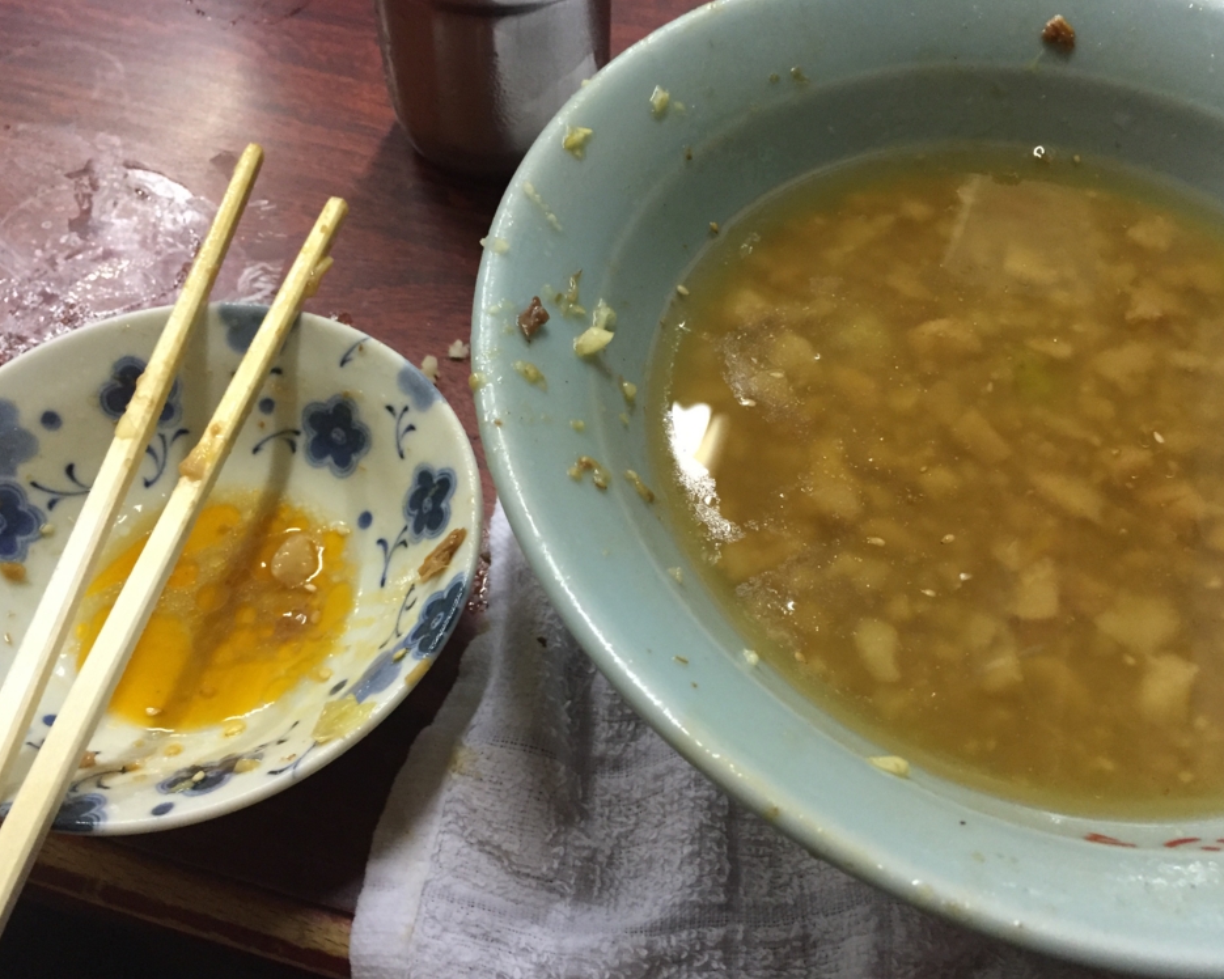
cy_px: 490
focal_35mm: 31
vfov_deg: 47.1
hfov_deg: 57.1
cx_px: 660
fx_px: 1123
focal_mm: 4.15
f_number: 2.2
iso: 250
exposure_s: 1/24
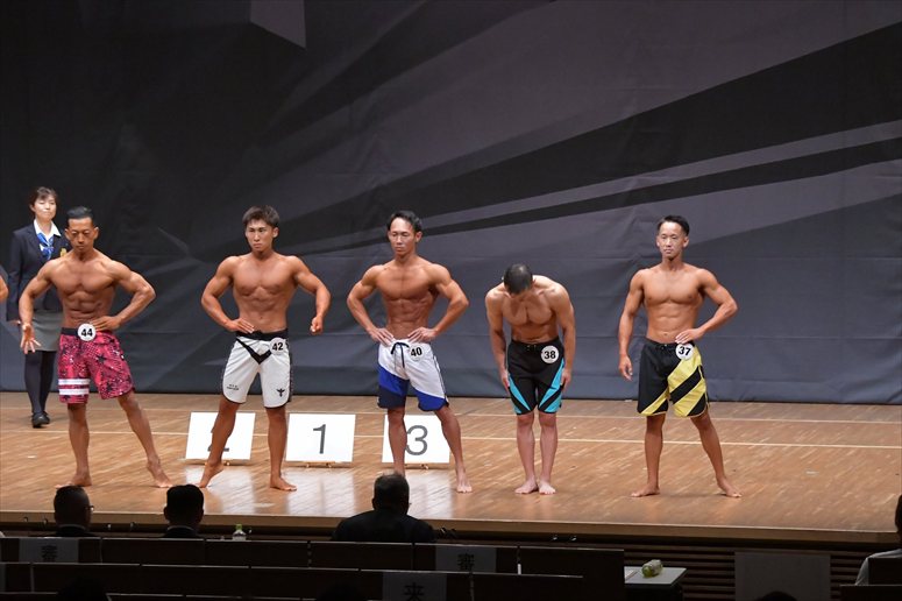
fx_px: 3456
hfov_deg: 14.9
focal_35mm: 138
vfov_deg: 9.9
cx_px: 451
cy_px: 300
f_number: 5.6
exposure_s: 1/400
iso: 8000
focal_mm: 92
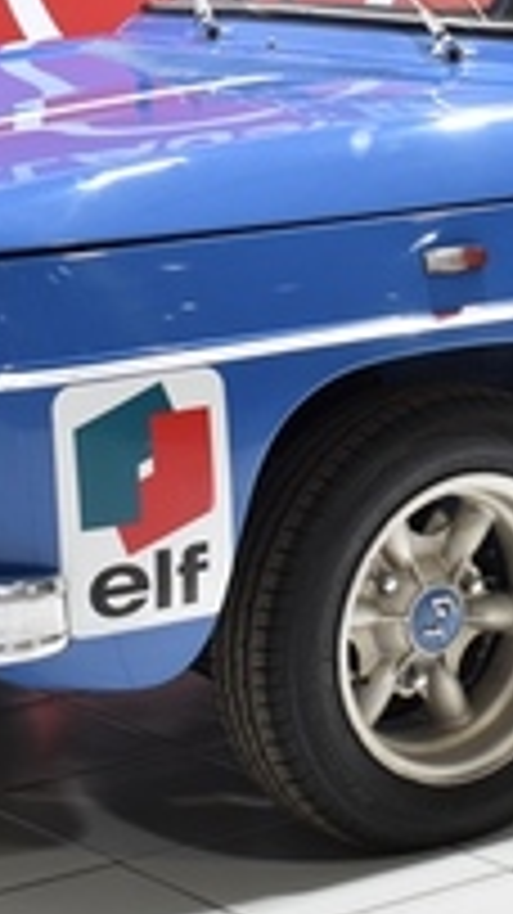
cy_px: 164
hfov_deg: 9.4
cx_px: 572
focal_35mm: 128
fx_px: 3099
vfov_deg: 16.6
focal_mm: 30
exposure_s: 1/15
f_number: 4.2
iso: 100
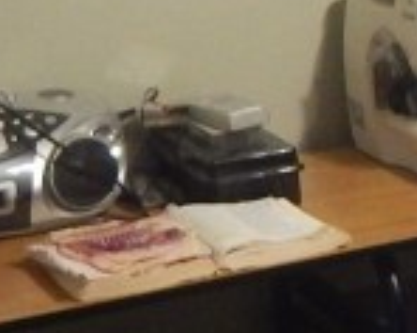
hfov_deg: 11.2
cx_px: 935
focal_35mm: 149
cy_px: 152
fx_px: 1836
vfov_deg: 10.3
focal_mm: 4
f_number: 3
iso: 450
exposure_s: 1/8
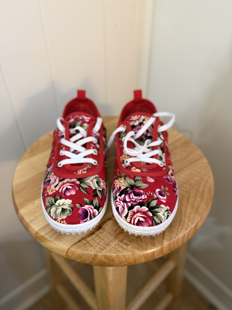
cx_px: 116
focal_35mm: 24
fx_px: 214
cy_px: 155
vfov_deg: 71.6
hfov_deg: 56.8
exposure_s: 1/60
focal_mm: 6.76
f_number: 1.78
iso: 400
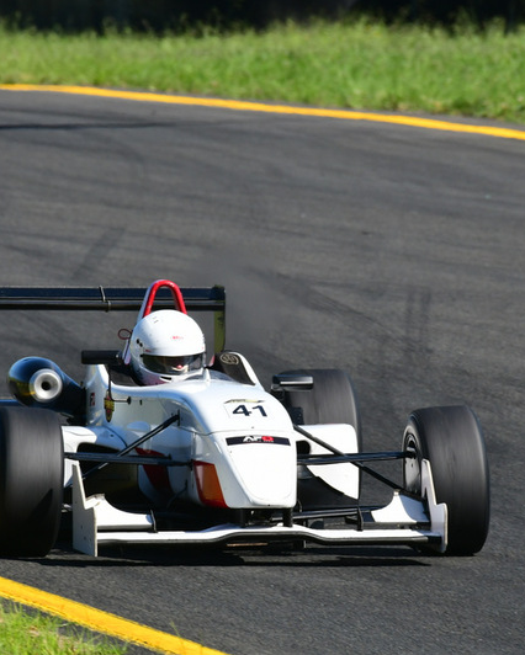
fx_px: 20557
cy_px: 328
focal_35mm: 1059
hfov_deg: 1.5
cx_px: 275
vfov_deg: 1.8
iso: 500
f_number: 11
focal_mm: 500
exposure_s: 1/640
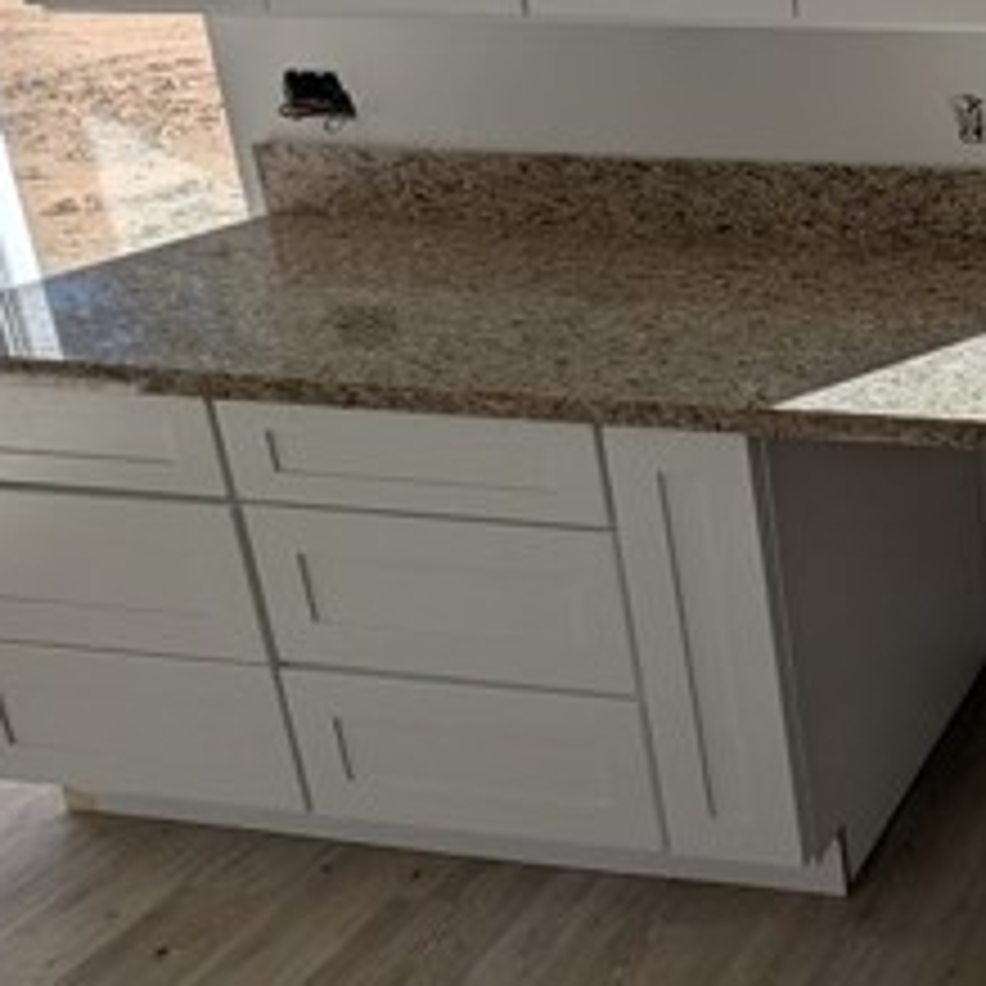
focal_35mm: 31
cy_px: 92
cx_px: 1351
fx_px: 999
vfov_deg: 47.1
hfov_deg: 33.5
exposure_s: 1/1195
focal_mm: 2.02
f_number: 1.7
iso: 48
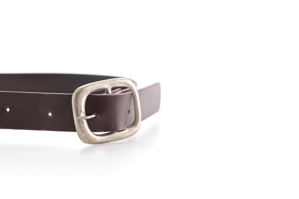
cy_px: 100
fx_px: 581
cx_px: 150
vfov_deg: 19.5
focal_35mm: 70
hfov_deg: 28.8
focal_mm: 70
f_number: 11
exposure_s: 1/100
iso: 100
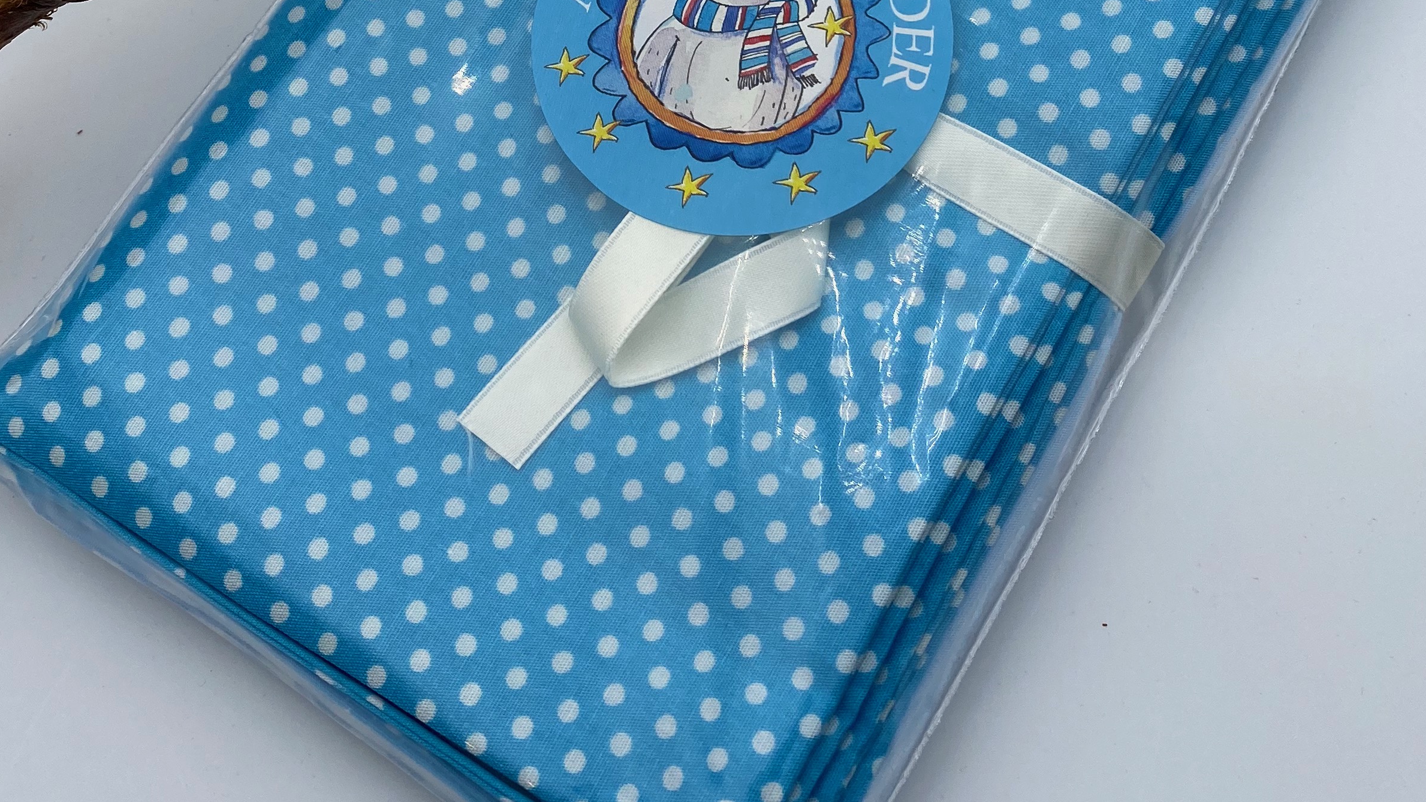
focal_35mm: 48
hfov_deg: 42.8
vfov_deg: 23.6
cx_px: 603
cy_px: -41
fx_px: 1815
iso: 32
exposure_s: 1/949
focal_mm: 4.25
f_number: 1.8
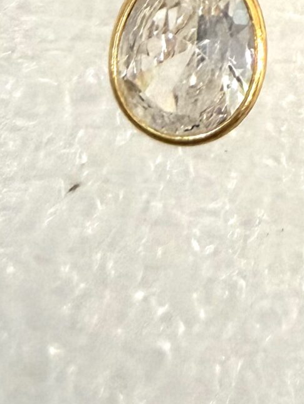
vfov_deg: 16.2
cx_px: 451
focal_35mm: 103
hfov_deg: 13.6
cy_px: -315
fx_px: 1205
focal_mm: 2.22
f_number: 2.2
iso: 200
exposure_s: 1/50
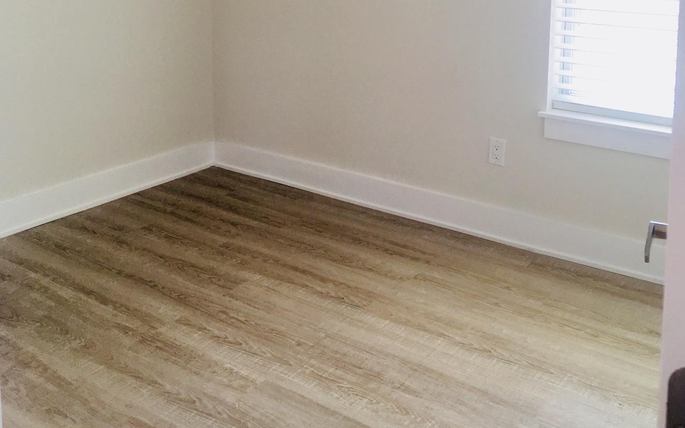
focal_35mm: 42
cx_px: 345
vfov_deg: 29.0
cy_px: 22
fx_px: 784
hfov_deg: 47.2
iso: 32
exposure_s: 1/60
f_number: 2.2
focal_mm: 4.15
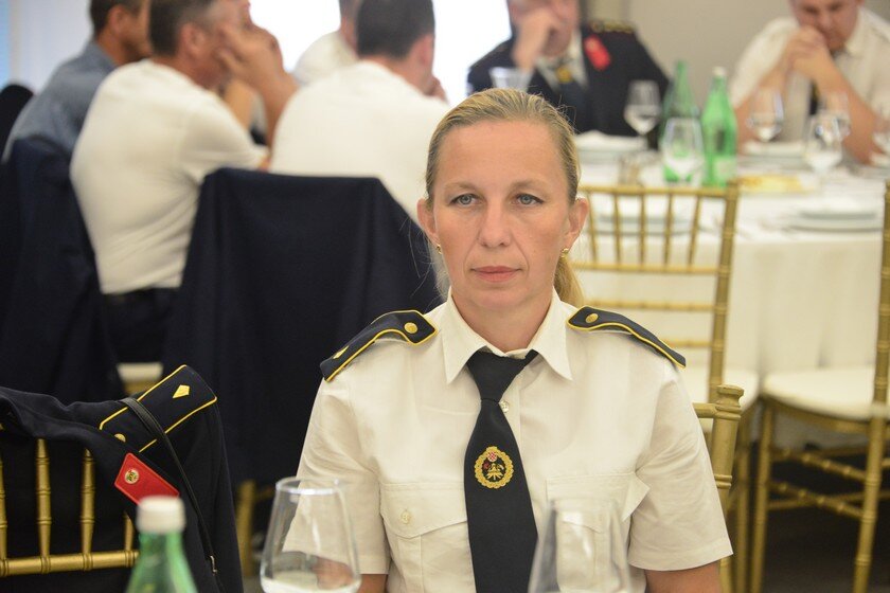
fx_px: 3016
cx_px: 445
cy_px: 296
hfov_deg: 16.8
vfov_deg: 11.2
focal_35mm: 122
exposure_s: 1/125
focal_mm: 122
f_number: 5.6
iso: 4500
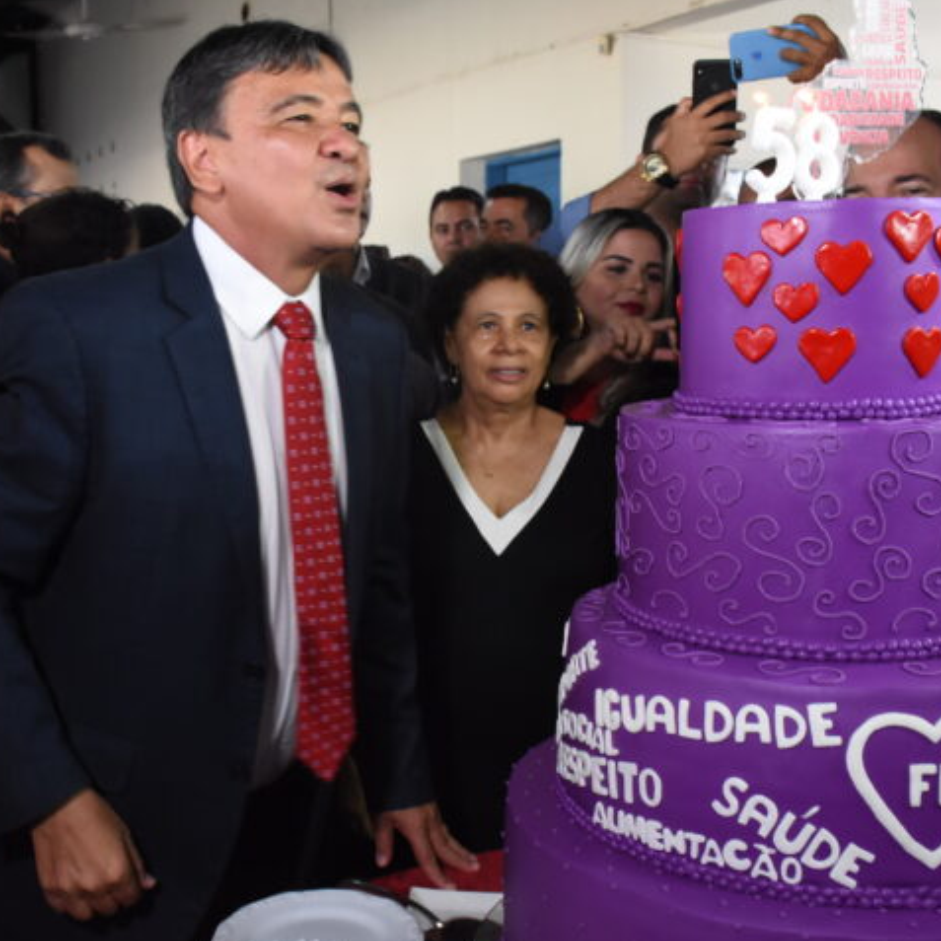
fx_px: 1322
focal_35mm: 43
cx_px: 377
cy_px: 473
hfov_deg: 39.0
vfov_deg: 39.2
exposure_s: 1/60
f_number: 6.3
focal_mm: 22
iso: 1600
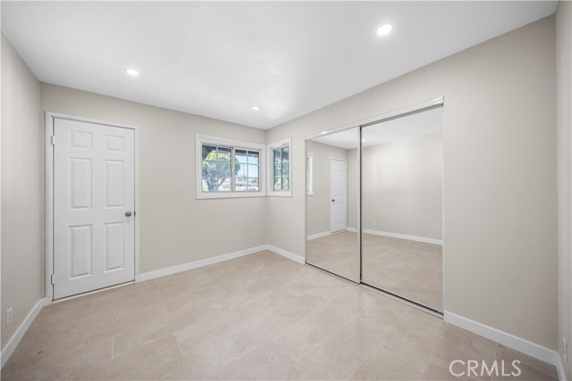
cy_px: 190
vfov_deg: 90.0
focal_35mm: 12
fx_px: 191
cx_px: 286
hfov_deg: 112.6
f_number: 5
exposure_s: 1/30
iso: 1250
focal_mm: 12
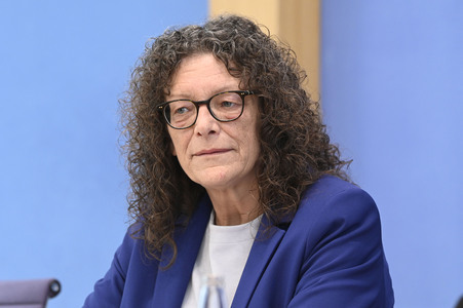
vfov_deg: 7.6
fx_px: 2313
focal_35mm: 180
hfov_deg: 11.4
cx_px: 232
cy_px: 154
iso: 4000
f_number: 6.3
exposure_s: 1/400
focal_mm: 180
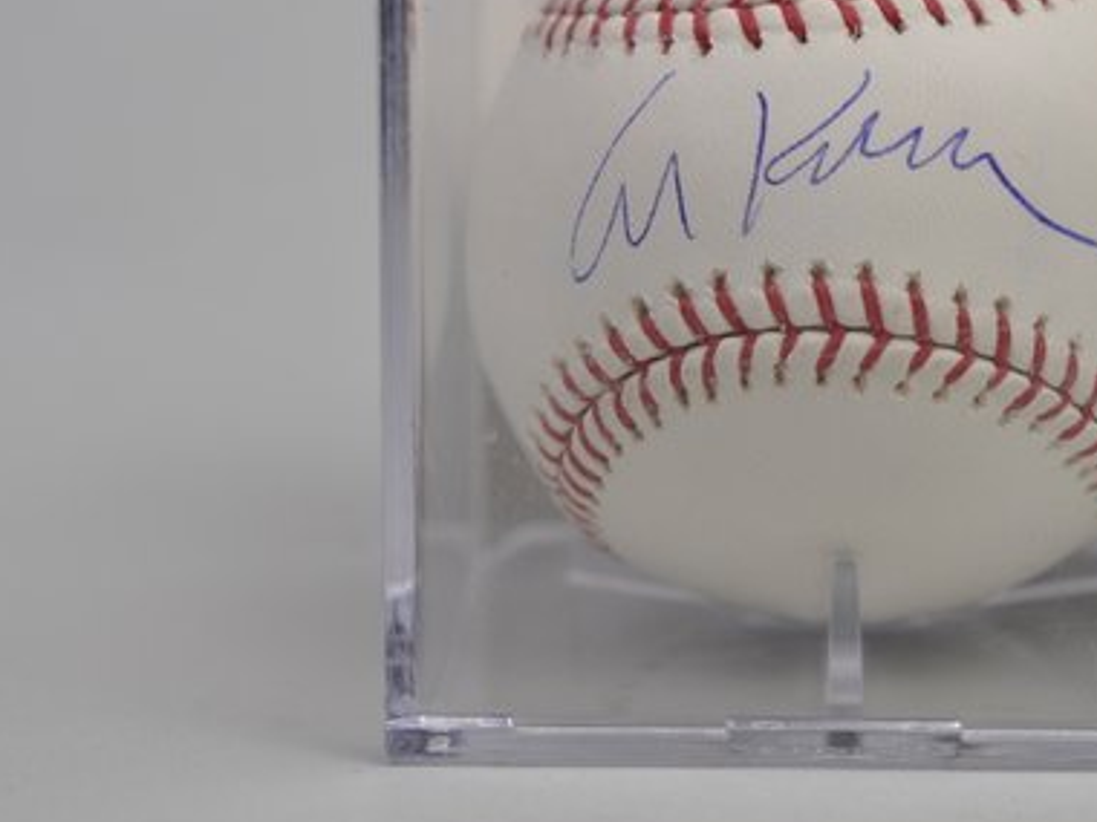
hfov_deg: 18.1
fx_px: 3423
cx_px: 829
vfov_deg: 13.7
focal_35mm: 108
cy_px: 255
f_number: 4.5
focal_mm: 40
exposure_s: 1/80
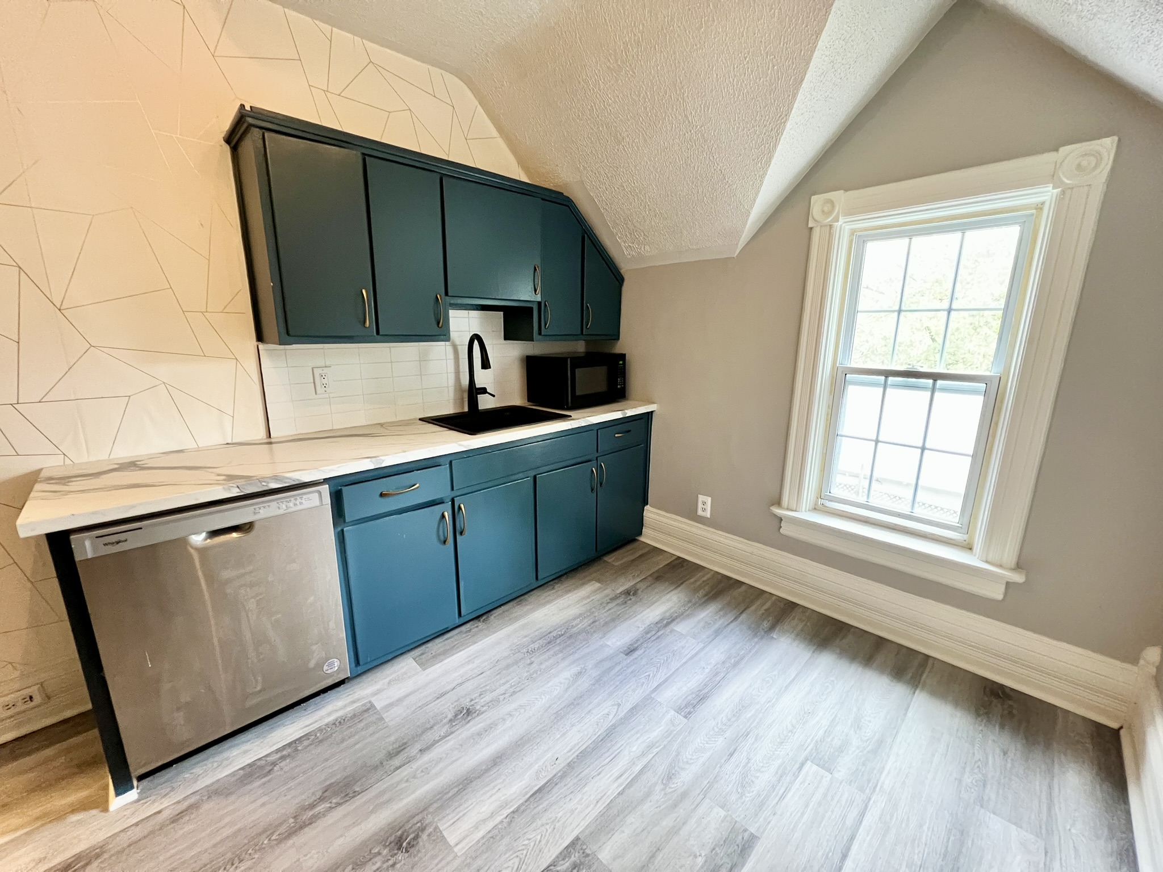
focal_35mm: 13
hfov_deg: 106.2
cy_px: 436
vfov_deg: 89.9
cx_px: 582
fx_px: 437
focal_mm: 1.57
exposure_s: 1/60
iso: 640
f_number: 1.8
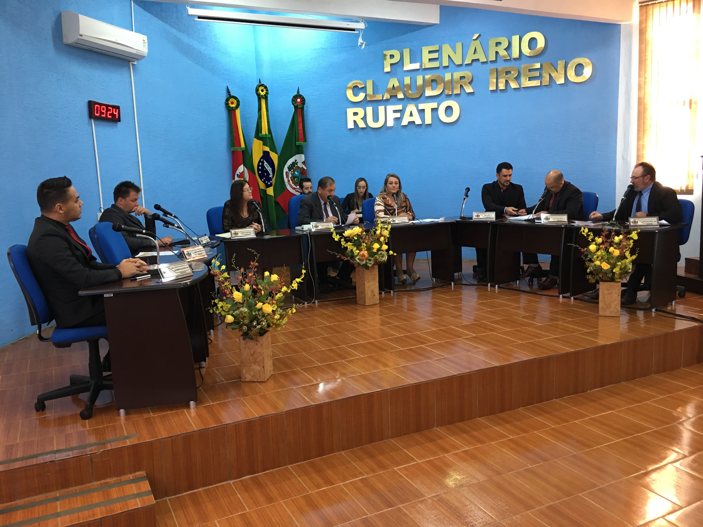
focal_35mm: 29
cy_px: 264
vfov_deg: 48.2
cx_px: 352
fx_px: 589
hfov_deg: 61.7
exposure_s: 1/15
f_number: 2.2
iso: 50
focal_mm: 4.15
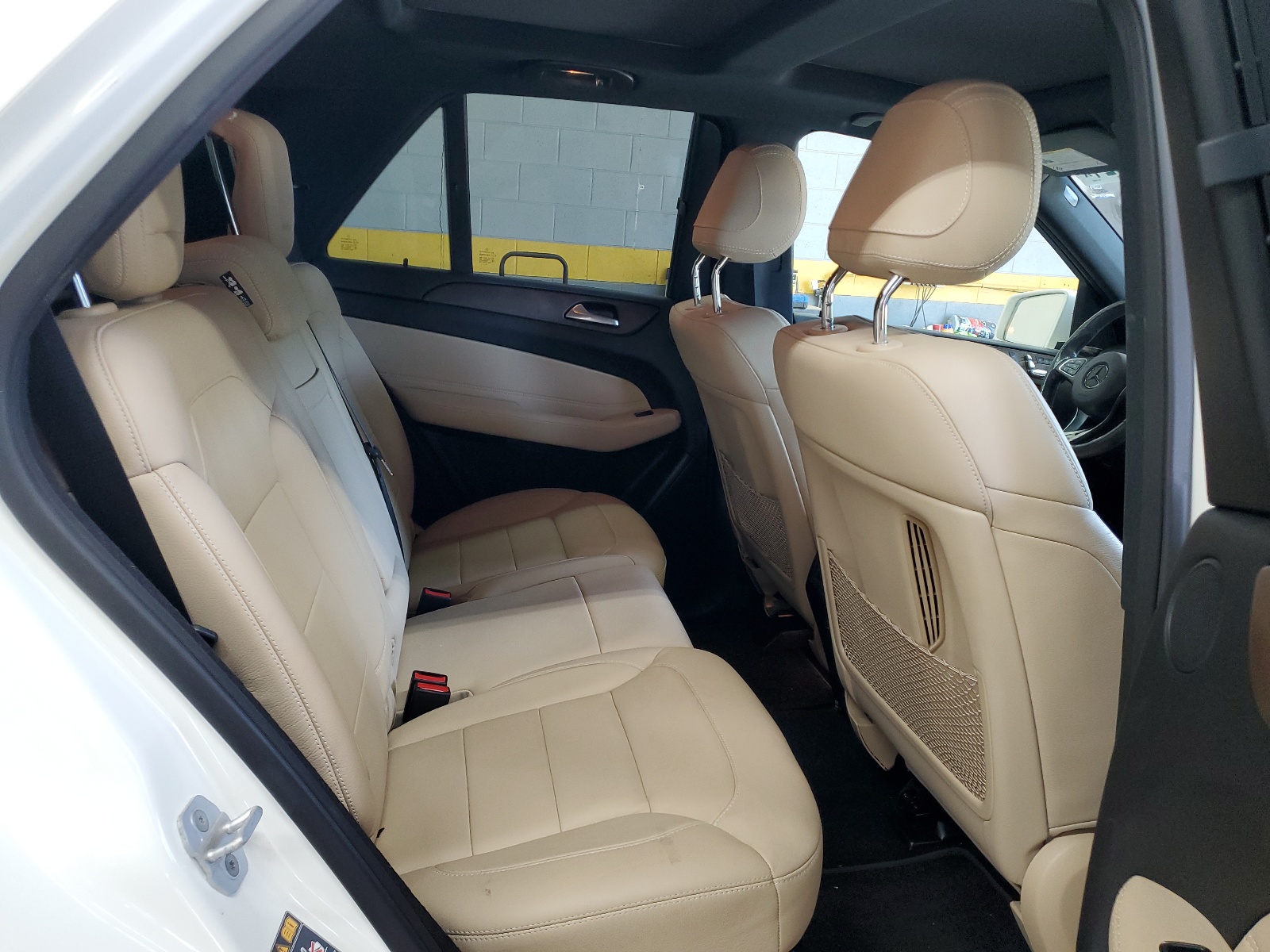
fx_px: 954
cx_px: 635
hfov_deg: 67.3
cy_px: 476
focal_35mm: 26
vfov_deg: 53.1
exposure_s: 1/60.2
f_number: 1.5
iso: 92
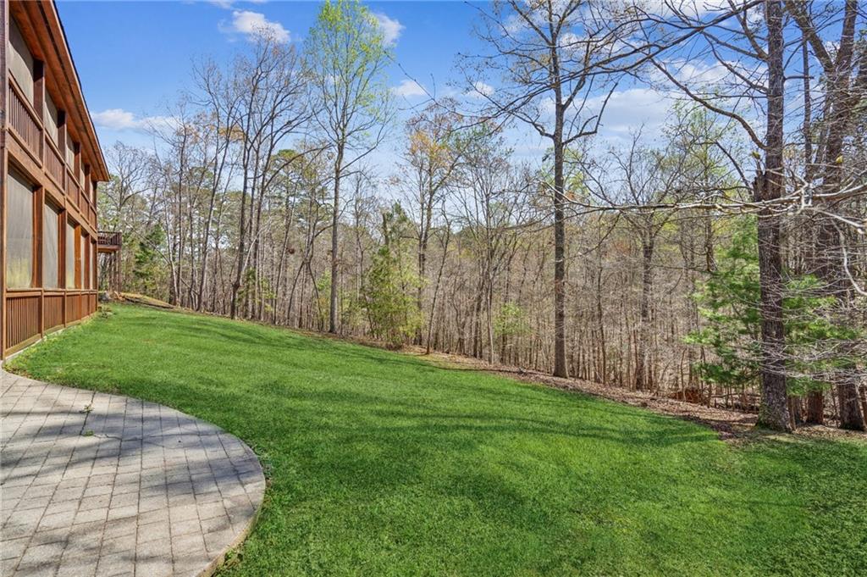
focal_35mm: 16
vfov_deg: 73.7
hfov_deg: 96.8
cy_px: 288
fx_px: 385
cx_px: 434
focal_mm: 16
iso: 100
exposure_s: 1/250
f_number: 5.6
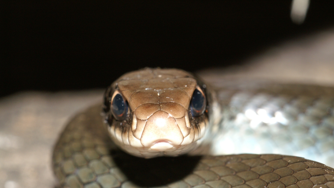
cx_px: 166
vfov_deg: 7.7
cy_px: 109
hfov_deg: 13.6
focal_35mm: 158
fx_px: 1399
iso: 800
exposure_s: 1/200
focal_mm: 100
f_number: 11
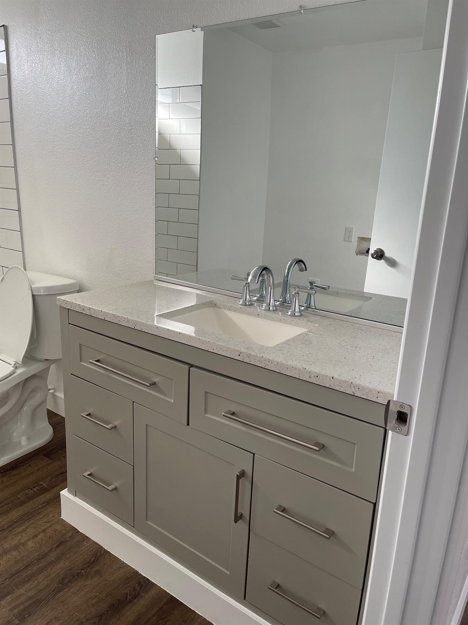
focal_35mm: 25
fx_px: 451
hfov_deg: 54.9
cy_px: 312
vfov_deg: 69.4
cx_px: 234
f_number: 1.6
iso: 100
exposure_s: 1/121
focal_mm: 5.1
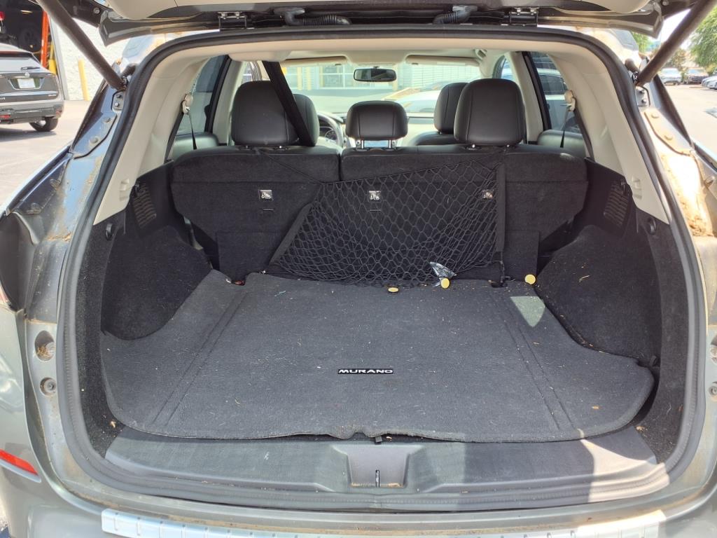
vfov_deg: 51.4
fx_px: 559
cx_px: 358
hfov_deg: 65.3
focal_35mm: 27
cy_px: 269
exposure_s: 1/120
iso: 40
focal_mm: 3.58
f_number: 1.9
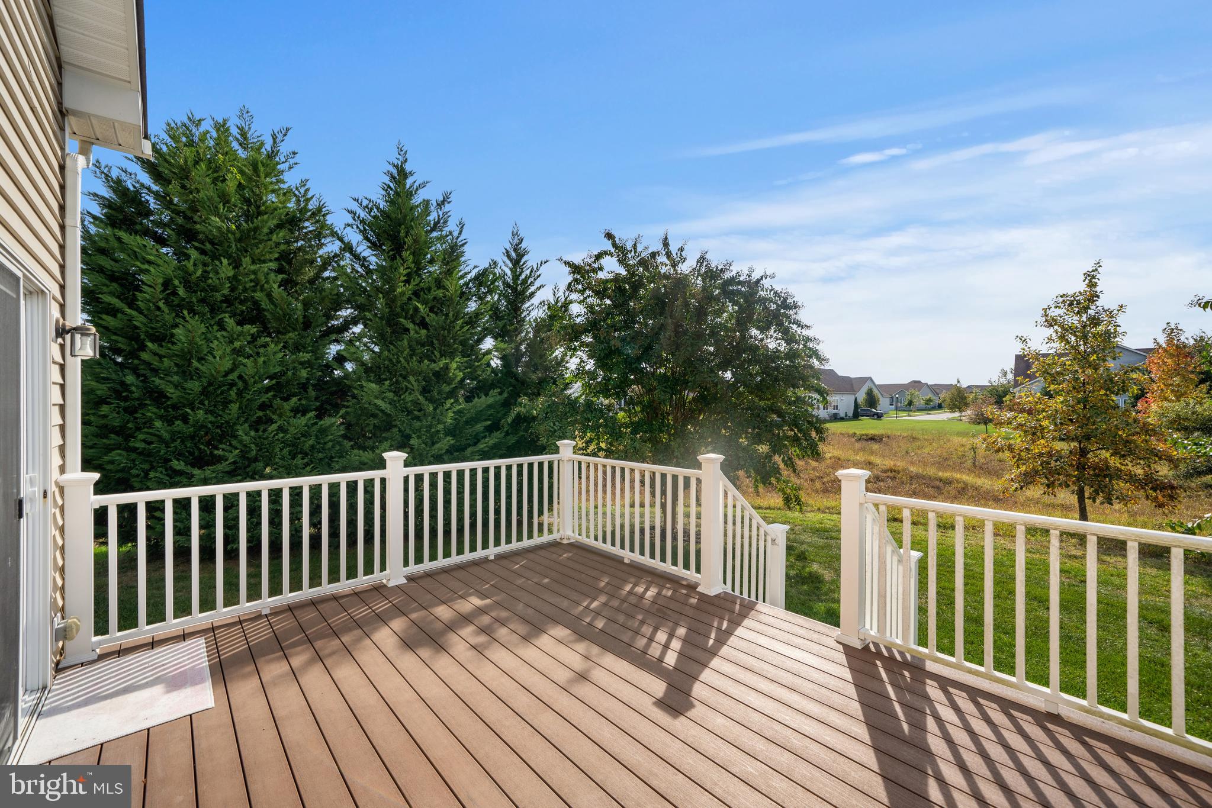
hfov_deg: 104.3
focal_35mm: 14
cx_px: 606
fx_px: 471
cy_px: 404
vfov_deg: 81.2
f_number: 5.6
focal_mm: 14
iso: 200
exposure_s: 1/1000
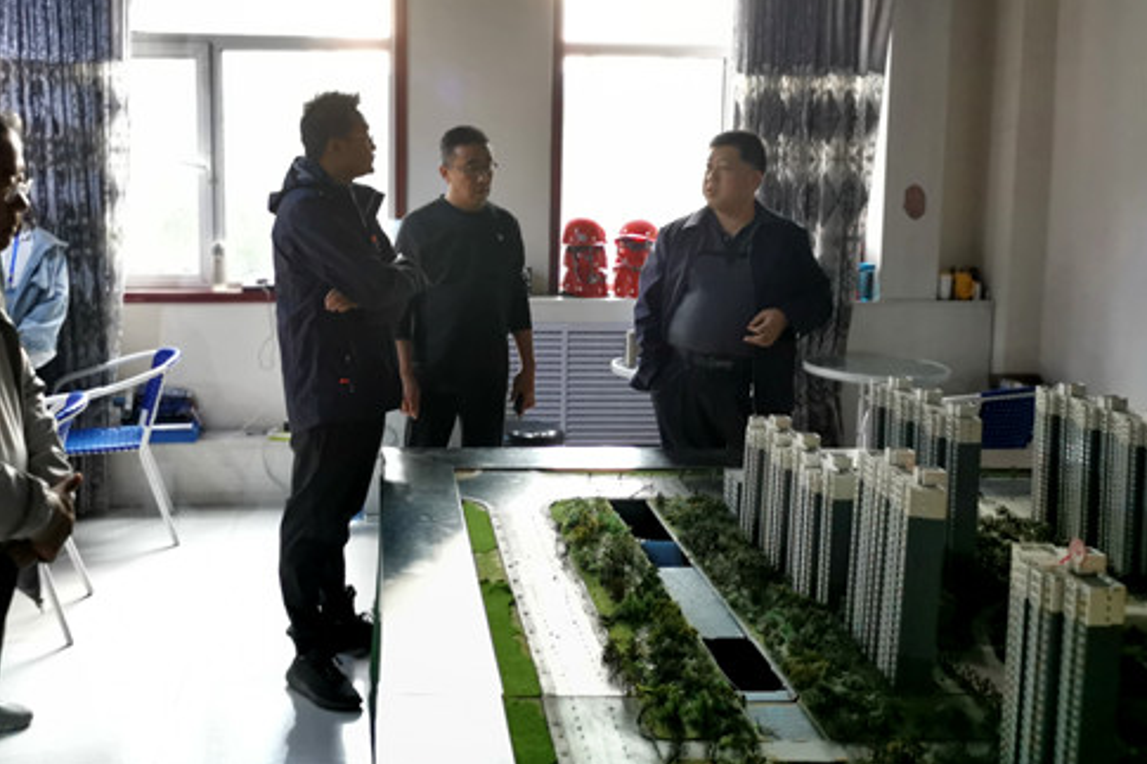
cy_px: 370
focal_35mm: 29
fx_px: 924
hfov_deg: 63.7
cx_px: 589
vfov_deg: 44.9
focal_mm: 5.58
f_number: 1.8
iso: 400
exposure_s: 1/33.3
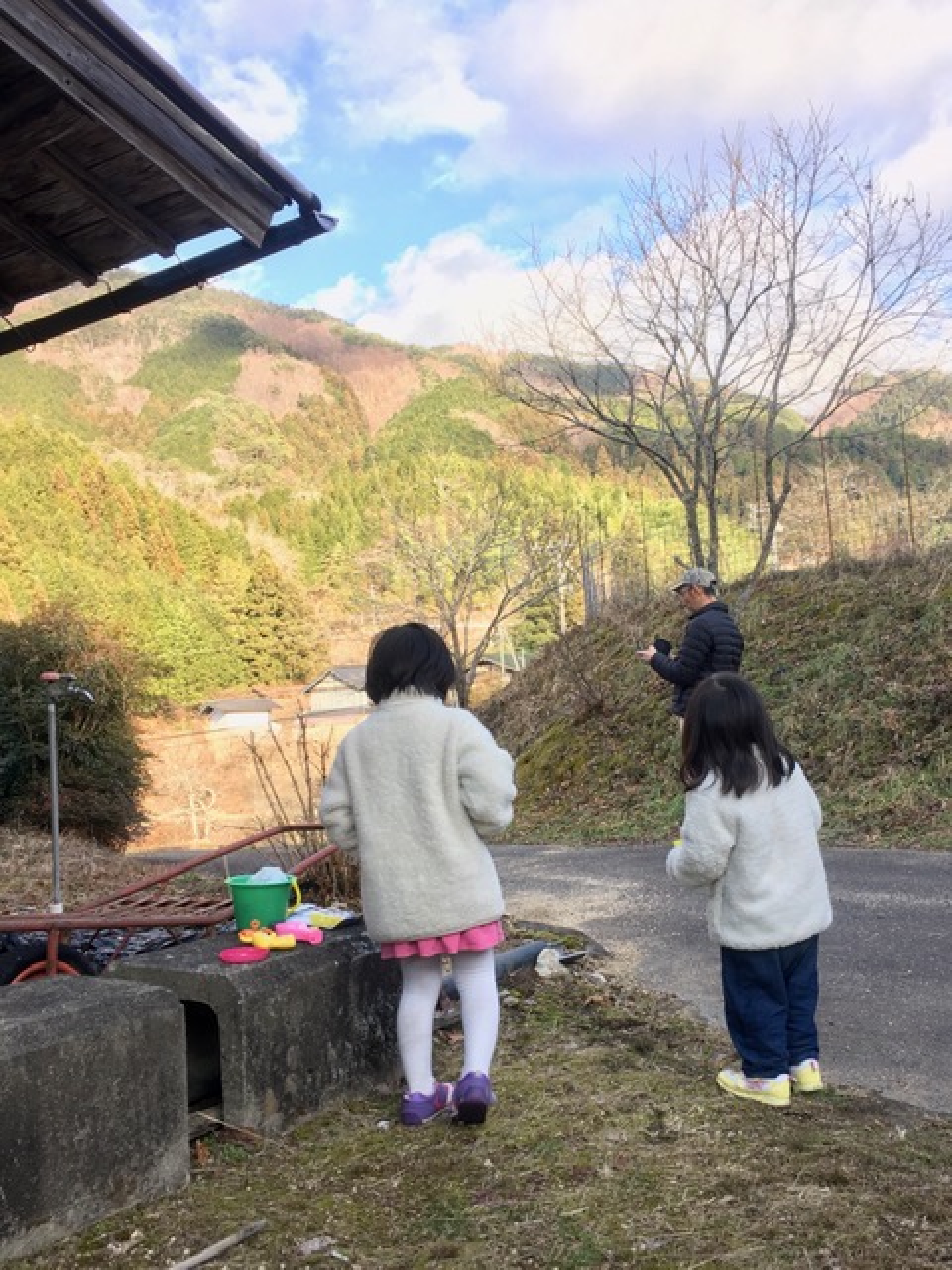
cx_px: 476
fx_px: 1063
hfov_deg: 48.2
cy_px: 635
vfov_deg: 61.7
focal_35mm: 29
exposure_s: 1/169
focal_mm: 4.15
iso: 25
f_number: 2.2
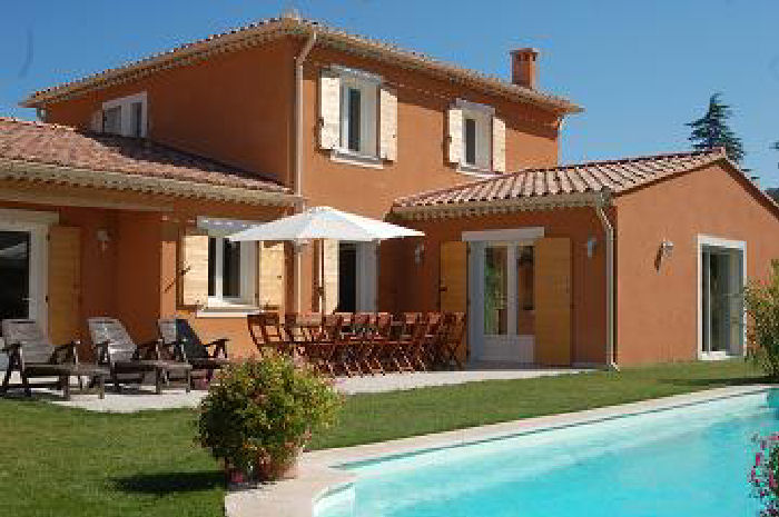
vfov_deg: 31.8
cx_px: 390
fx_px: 908
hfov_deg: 46.4
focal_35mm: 42
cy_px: 258
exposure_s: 1/400
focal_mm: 28
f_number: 10
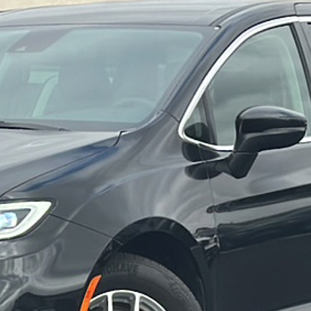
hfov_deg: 9.9
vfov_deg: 9.9
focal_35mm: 177
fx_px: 1799
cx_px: 92
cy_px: 205
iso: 80
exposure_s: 1/2674
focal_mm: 6.86
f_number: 1.78
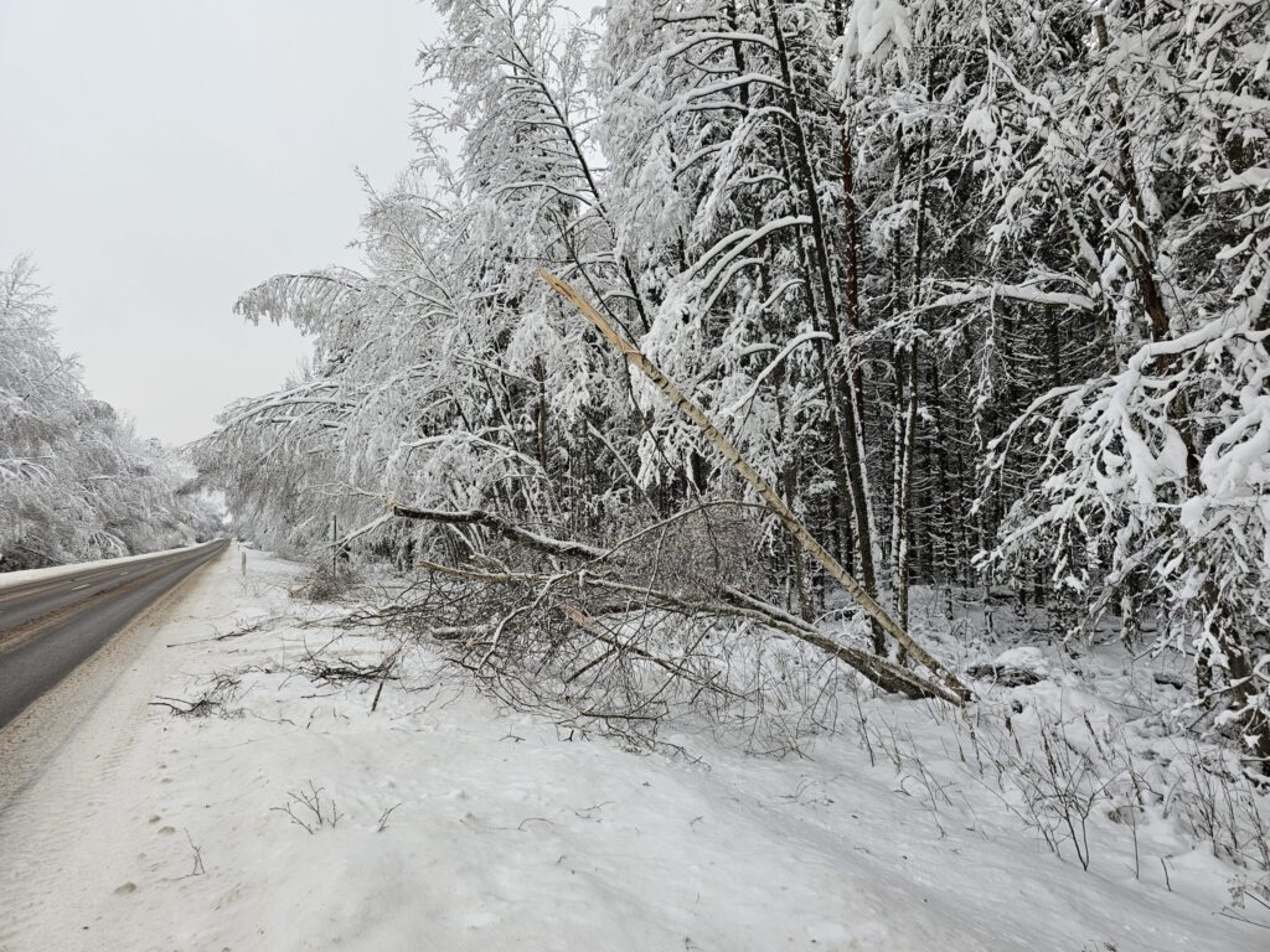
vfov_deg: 58.9
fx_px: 844
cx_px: 635
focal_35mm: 23
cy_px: 476
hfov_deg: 73.9
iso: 10
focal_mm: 6.3
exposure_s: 1/122
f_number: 1.7
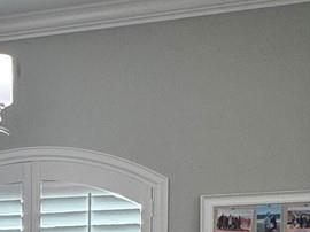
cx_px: -101
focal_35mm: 83
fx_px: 743
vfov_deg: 16.3
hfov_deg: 21.2
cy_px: 339
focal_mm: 2.22
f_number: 2.2
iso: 100
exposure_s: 1/120
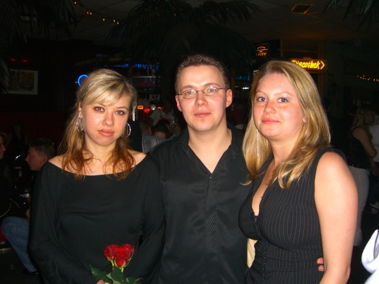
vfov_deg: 36.8
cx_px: 192
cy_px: 145
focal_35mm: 39
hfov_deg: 47.9
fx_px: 427
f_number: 2.8
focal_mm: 7.9
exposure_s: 1/60
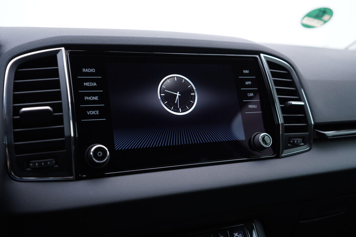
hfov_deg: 53.1
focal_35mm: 36
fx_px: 356
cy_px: 118
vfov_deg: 36.9
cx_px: 178
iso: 160
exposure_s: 1/40
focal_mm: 24
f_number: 2.8
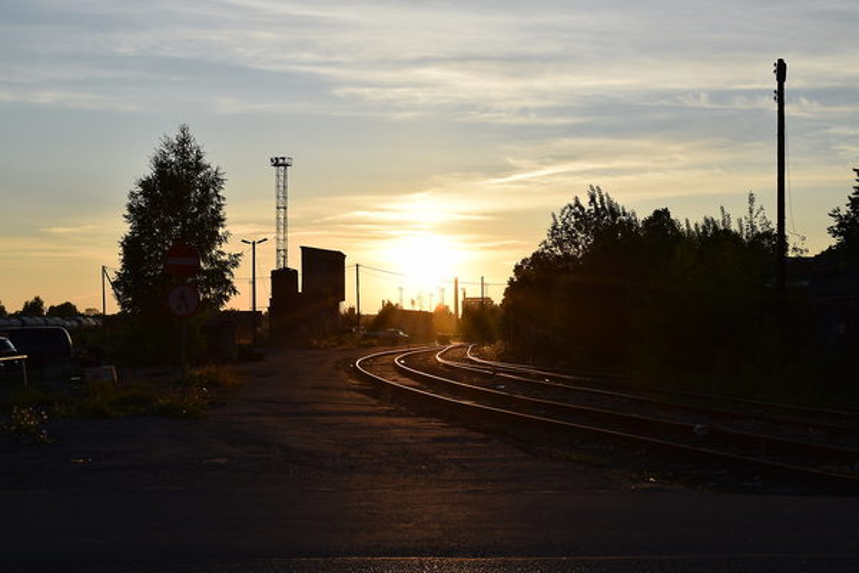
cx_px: 430
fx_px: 1360
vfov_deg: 23.8
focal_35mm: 57
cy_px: 286
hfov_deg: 35.1
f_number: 20
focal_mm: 38
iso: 160
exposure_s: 1/250
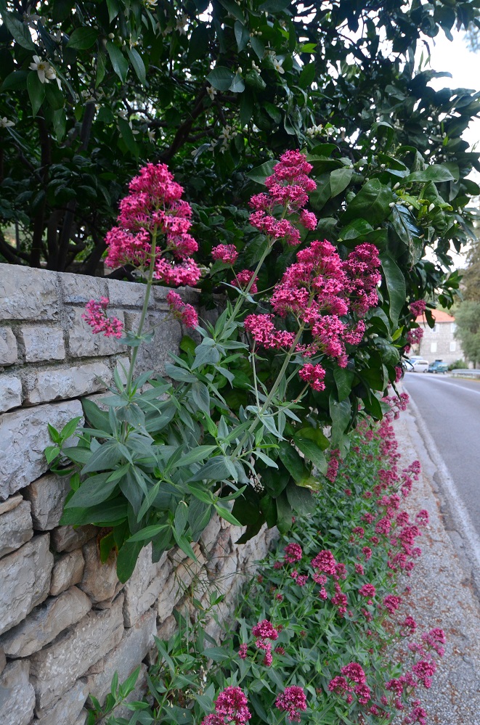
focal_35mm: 21
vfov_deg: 81.3
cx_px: 240
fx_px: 422
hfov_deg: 59.2
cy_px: 362
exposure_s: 1/30
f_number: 5.6
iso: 560
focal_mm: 14
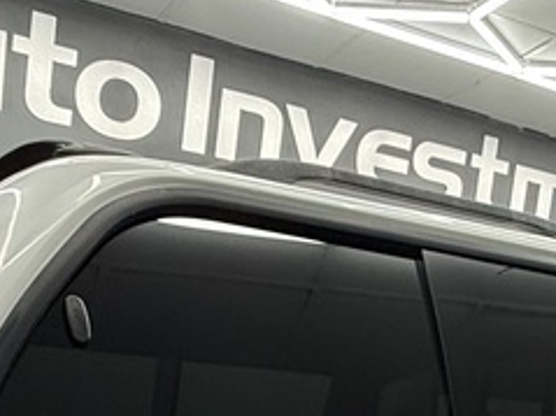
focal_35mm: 60
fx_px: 963
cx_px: 475
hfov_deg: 31.1
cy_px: 716
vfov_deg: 19.3
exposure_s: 1/100
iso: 160
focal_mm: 2.22
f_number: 2.2
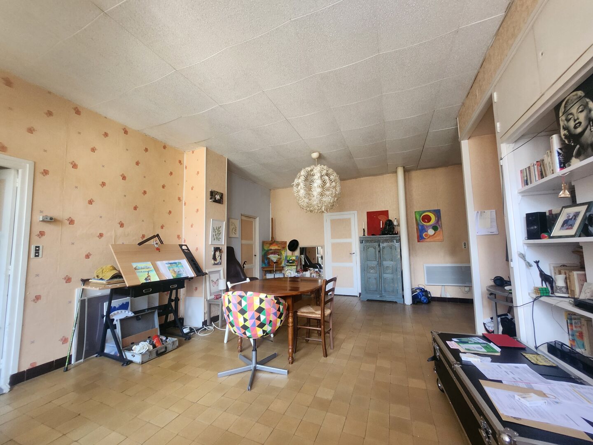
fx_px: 223
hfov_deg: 106.2
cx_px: 296
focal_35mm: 13
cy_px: 222
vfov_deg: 89.9
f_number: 2.2
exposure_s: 1/33
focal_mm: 1.74
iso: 320
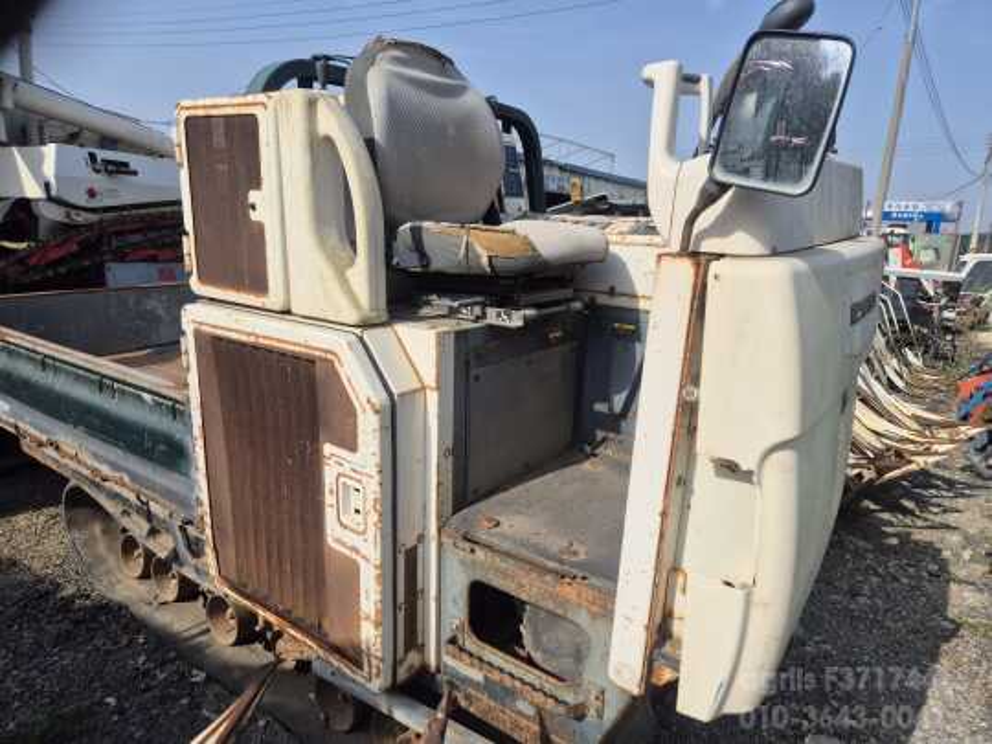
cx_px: 496
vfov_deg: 58.9
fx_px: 659
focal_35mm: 23
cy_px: 372
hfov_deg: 73.9
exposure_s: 1/2344
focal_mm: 5.4
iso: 25
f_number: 1.8
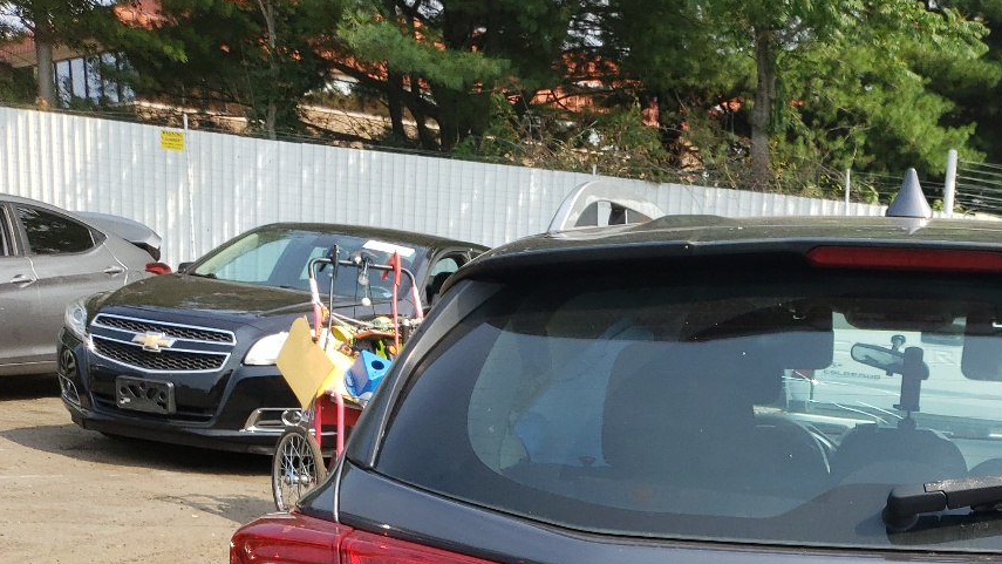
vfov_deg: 20.9
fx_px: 1408
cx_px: 867
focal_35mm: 53
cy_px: 698
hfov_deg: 37.1
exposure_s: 1/1111
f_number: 1.5
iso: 50
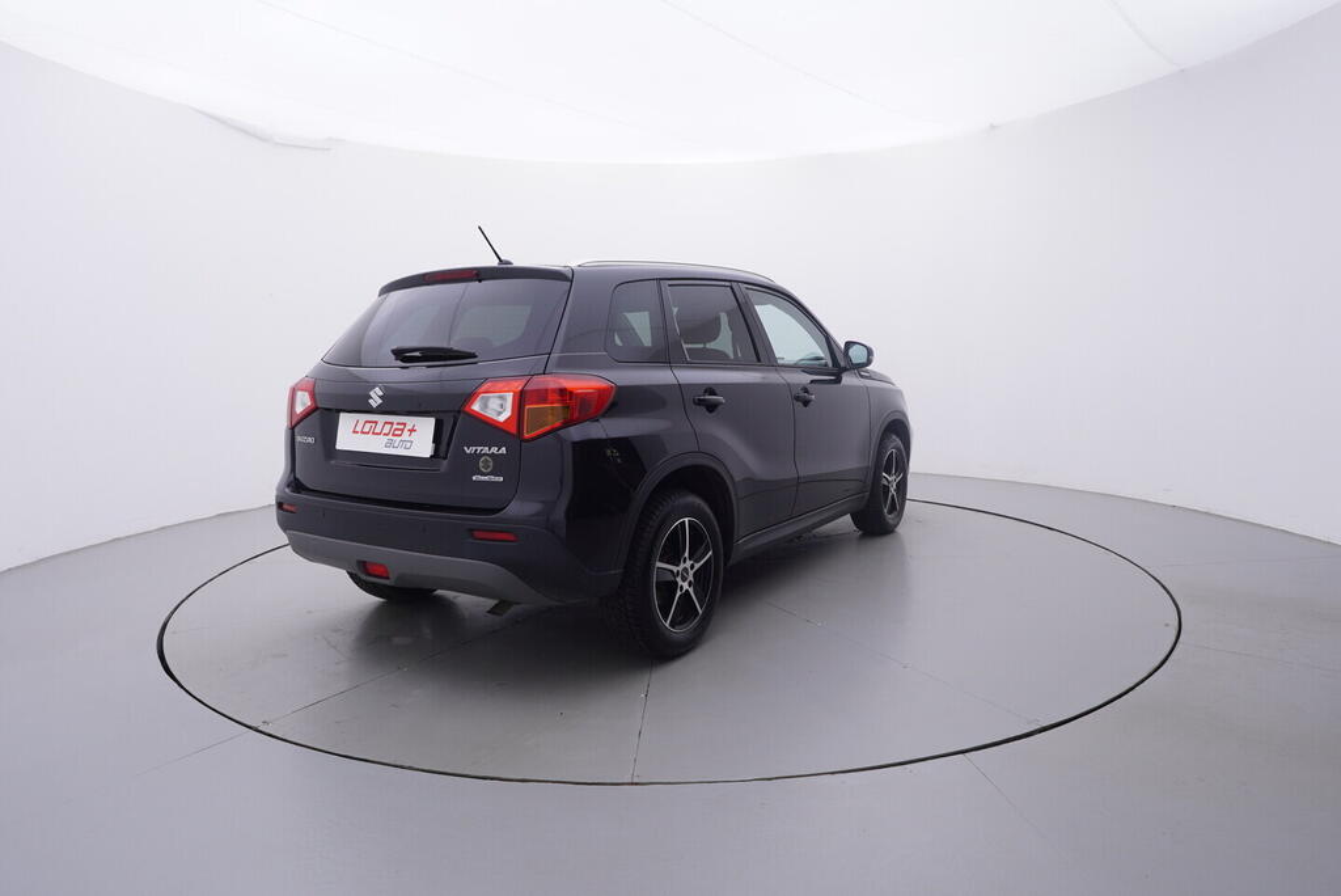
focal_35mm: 22
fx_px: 839
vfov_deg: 56.2
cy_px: 448
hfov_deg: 77.3
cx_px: 670
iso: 200
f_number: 5
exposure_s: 1/80
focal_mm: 15
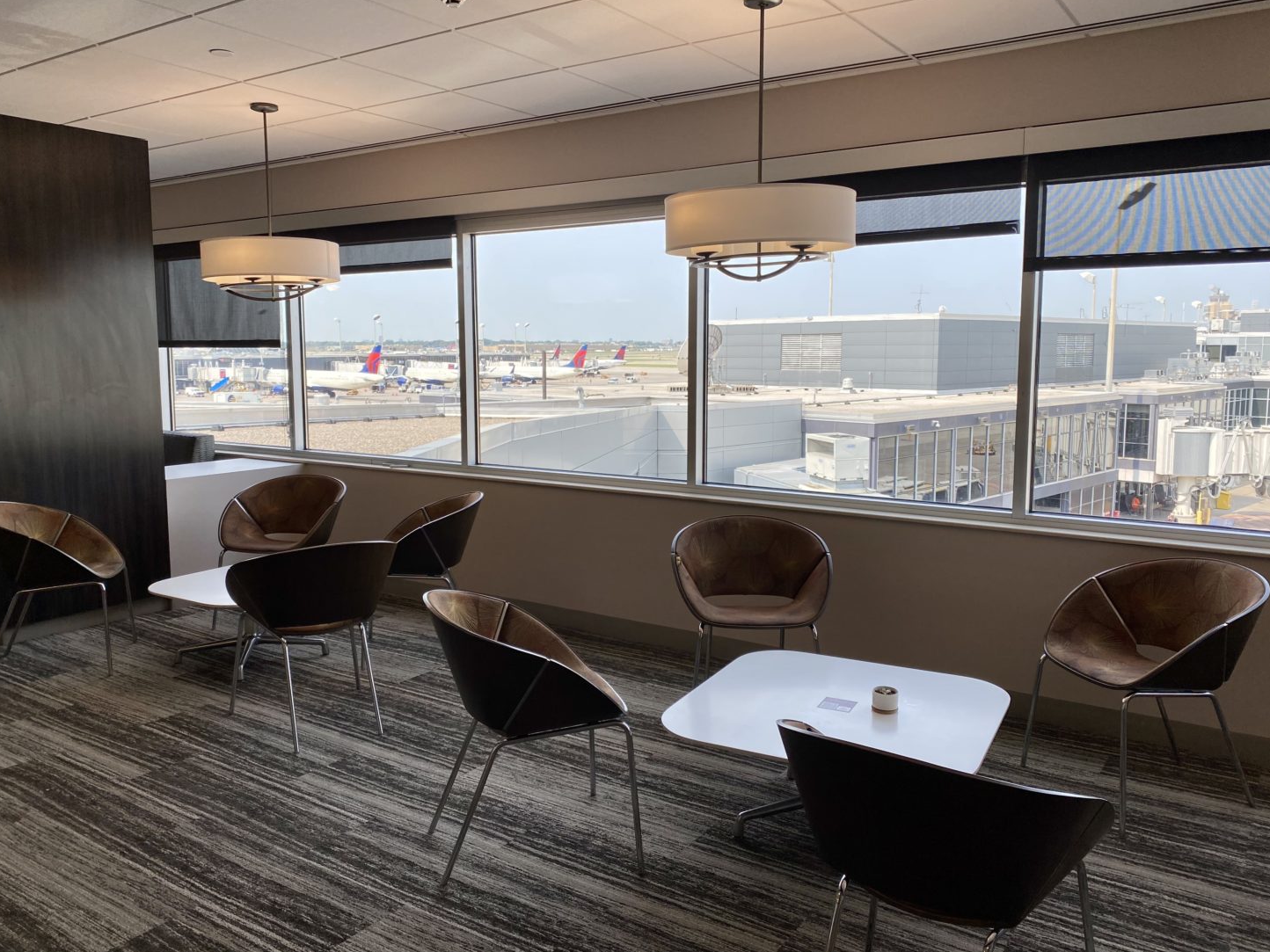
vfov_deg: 51.3
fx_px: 991
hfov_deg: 65.3
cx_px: 641
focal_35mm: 27
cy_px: 461
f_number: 1.8
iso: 32
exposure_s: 1/335
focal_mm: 4.25
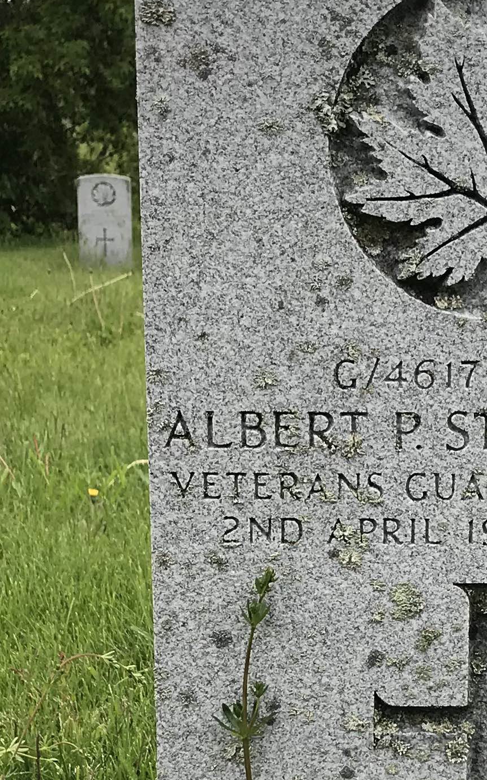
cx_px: 375
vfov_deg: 23.2
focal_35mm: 87
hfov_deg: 14.9
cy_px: 711
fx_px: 1848
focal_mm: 3.99
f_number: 1.8
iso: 20
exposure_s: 1/499
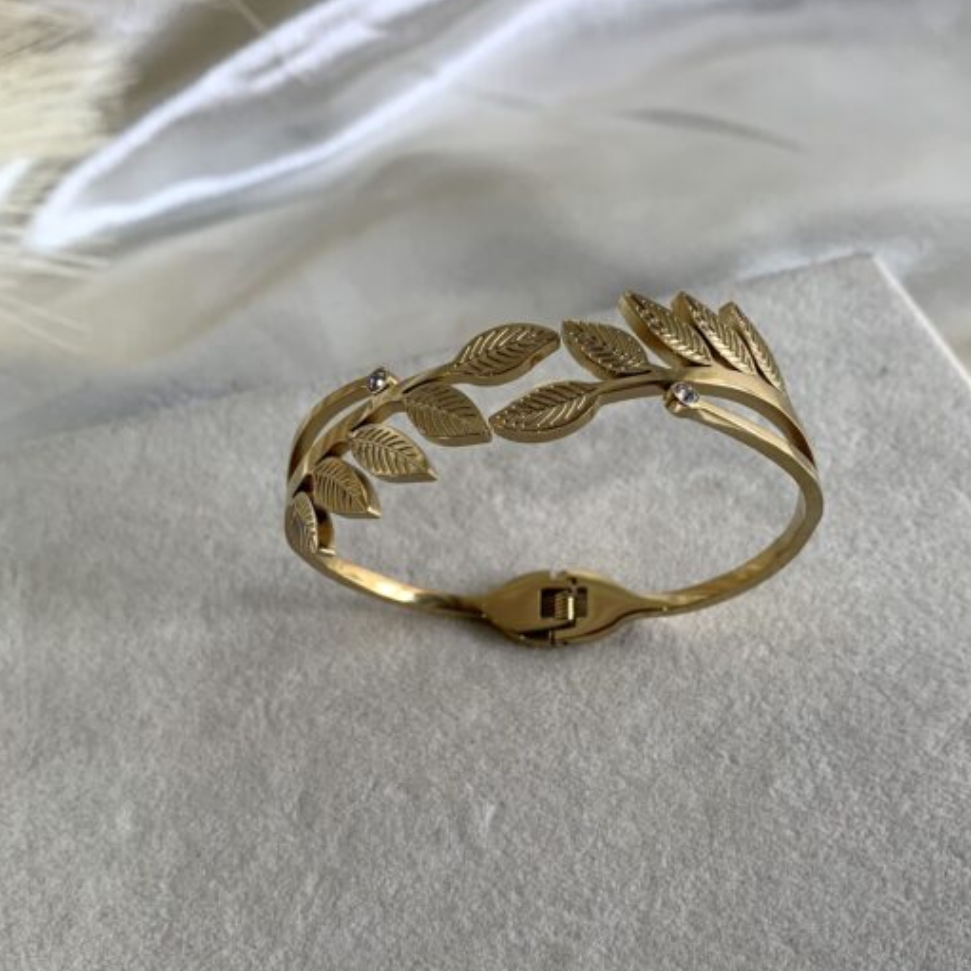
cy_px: 498
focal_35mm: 36
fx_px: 1142
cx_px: 496
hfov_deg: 46.0
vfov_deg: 46.0
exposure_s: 1/100
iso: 32
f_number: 1.8
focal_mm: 4.25
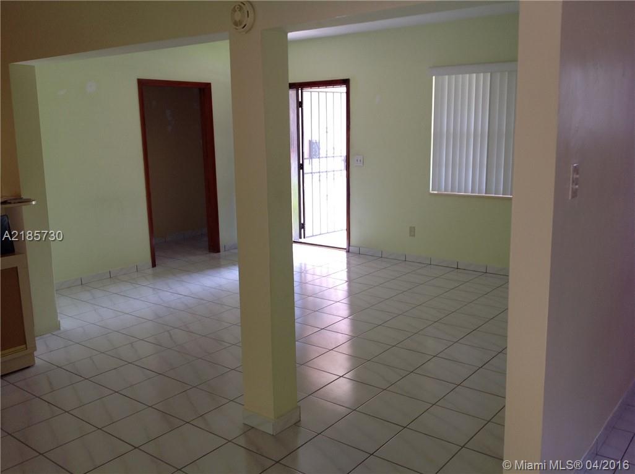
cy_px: 237
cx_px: 318
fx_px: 641
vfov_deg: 40.6
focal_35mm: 35
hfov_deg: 52.7
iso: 50
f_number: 2.4
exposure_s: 1/30
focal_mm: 4.28
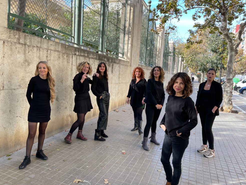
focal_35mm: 27
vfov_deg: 51.4
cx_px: 120
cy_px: 96
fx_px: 192
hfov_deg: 65.3
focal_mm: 4.2
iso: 32
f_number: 1.6
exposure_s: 1/197
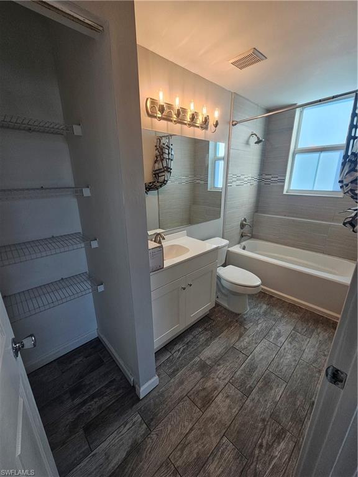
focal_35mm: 13
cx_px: 179
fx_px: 179
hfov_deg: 89.9
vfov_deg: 106.2
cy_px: 238
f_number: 2.2
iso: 64
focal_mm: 2.2
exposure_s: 1/120
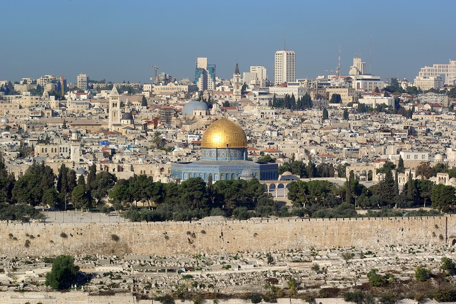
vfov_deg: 12.2
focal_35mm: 112
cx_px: 228
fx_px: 1425
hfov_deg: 18.2
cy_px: 152
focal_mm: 75
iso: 100
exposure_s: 1/180
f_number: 16
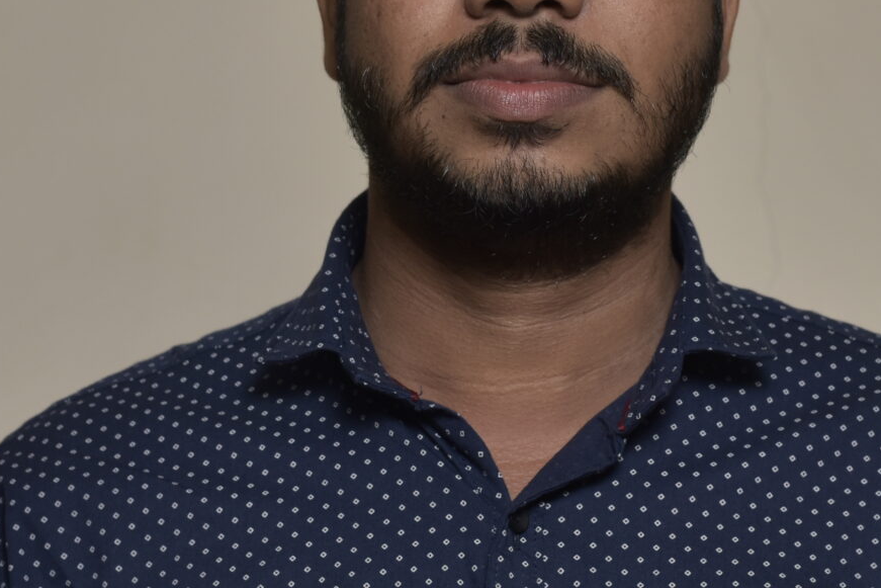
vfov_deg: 9.3
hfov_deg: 14.0
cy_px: 295
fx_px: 3598
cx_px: 520
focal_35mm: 147
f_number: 6.3
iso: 320
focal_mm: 50
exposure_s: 1/200
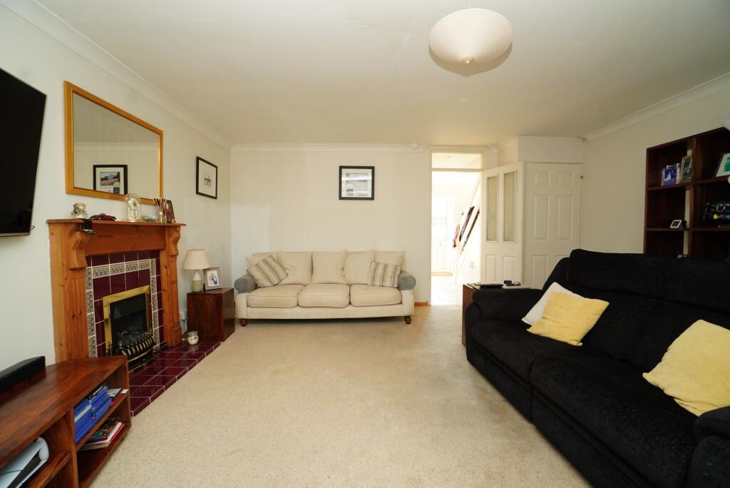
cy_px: 244
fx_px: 304
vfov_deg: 77.4
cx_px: 365
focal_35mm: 15
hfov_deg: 100.4
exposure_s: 1/60
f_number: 7.1
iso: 1600
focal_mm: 10
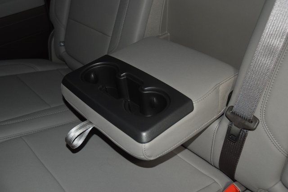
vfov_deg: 33.0
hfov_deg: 47.9
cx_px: 144
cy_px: 96
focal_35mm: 40
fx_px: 324
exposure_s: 1/125
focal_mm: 27
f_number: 3.8
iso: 1600
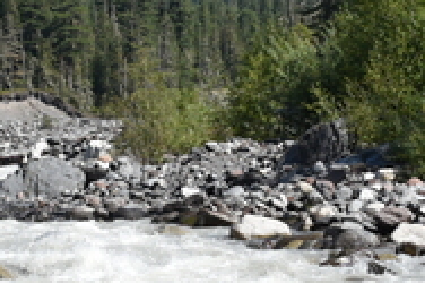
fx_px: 2253
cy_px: 154
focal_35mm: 191
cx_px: 262
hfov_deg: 10.8
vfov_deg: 7.2
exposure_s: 1/500
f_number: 7.1
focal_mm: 28
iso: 100
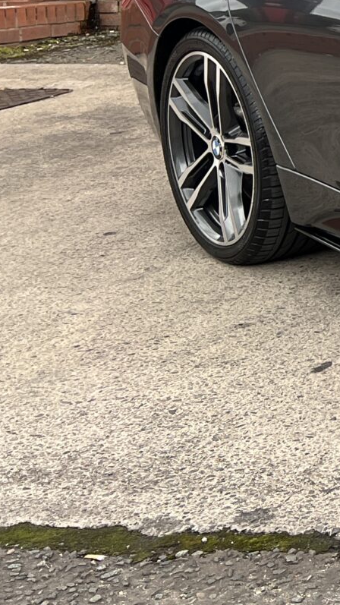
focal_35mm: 91
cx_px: 954
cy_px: 33
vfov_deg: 22.7
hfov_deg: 10.4
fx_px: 1459
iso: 50
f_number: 1.5
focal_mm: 5.7
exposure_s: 1/769
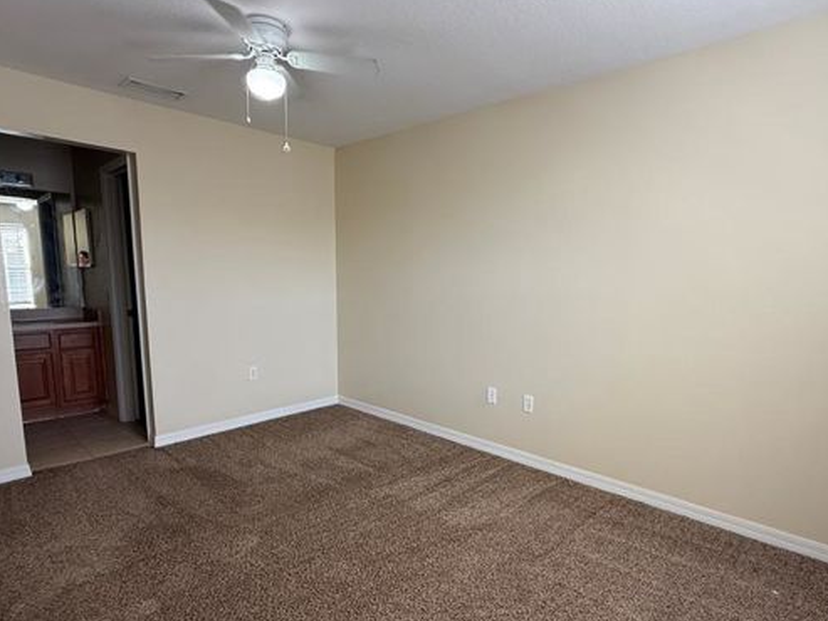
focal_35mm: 20
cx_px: 441
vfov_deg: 65.8
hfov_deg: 81.6
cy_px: 341
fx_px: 479
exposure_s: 1/99
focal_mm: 2.22
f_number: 2.2
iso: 100
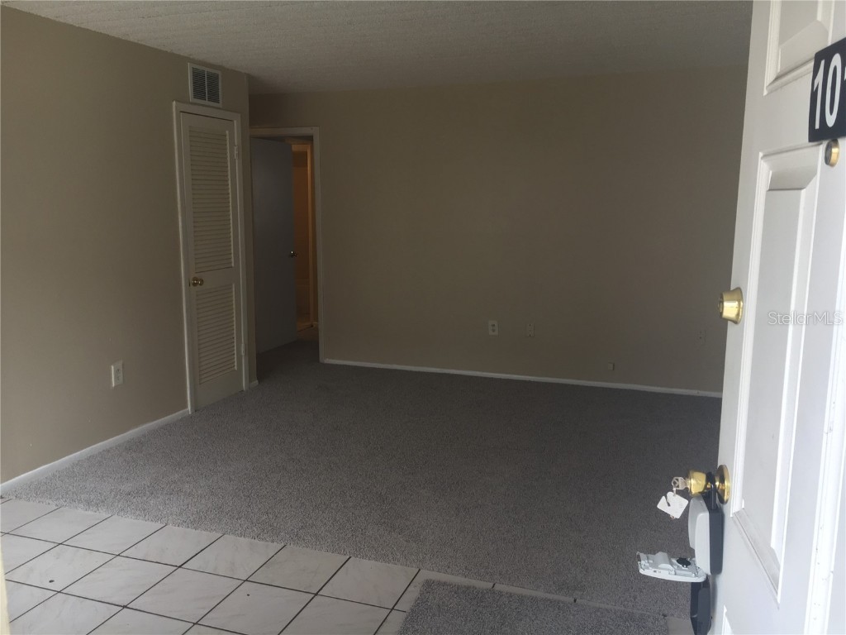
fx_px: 709
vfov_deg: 48.2
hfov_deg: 61.7
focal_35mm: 29
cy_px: 318
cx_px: 423
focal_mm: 4.15
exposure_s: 1/50
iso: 32
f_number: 2.2
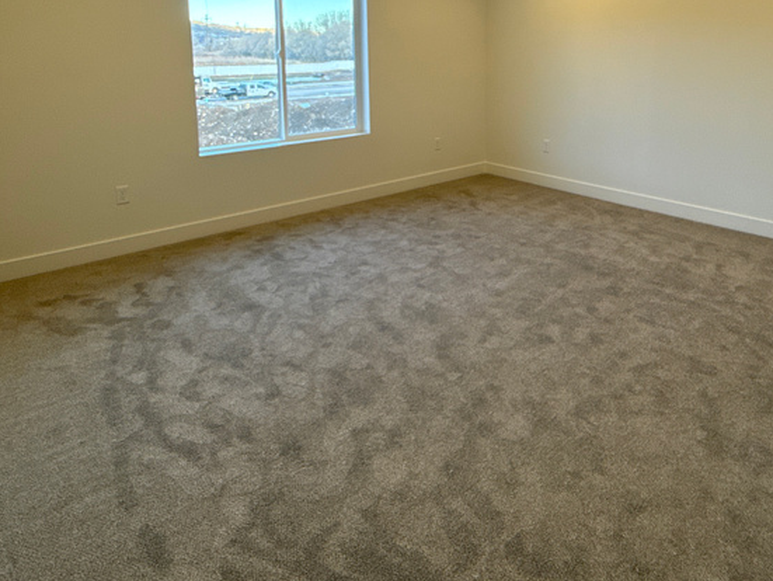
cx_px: 481
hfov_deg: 66.3
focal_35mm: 26
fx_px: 581
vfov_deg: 50.1
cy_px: 121
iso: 160
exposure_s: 1/120
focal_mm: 2.22
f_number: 2.2
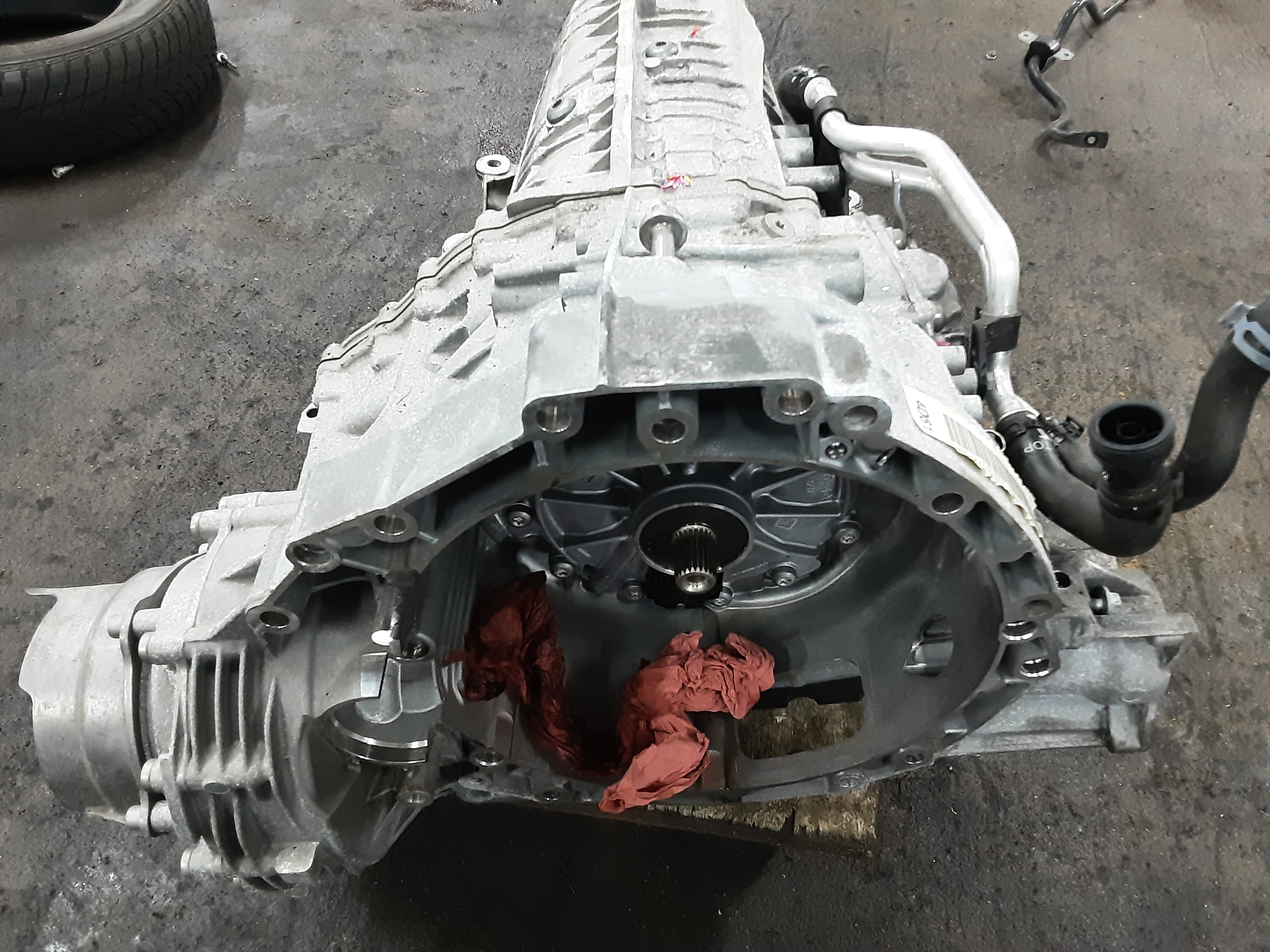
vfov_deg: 51.4
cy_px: 476
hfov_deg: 65.3
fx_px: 991
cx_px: 635
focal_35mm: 27
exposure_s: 1/25
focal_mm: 2.91
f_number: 1.9
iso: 320
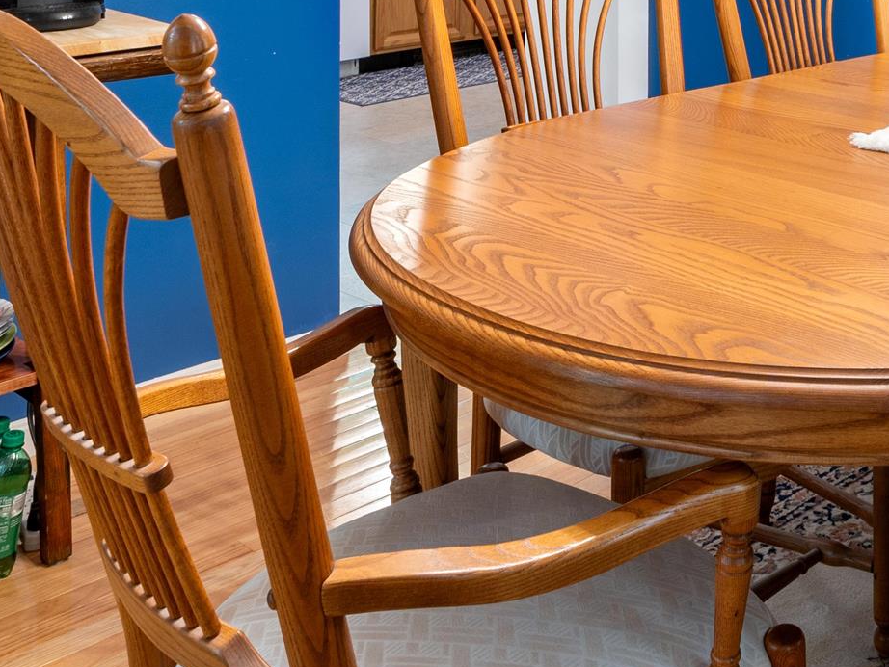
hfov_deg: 35.1
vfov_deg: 26.1
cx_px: 931
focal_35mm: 48
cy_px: -186
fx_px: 1233
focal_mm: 15
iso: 320
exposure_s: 1.6
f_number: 10
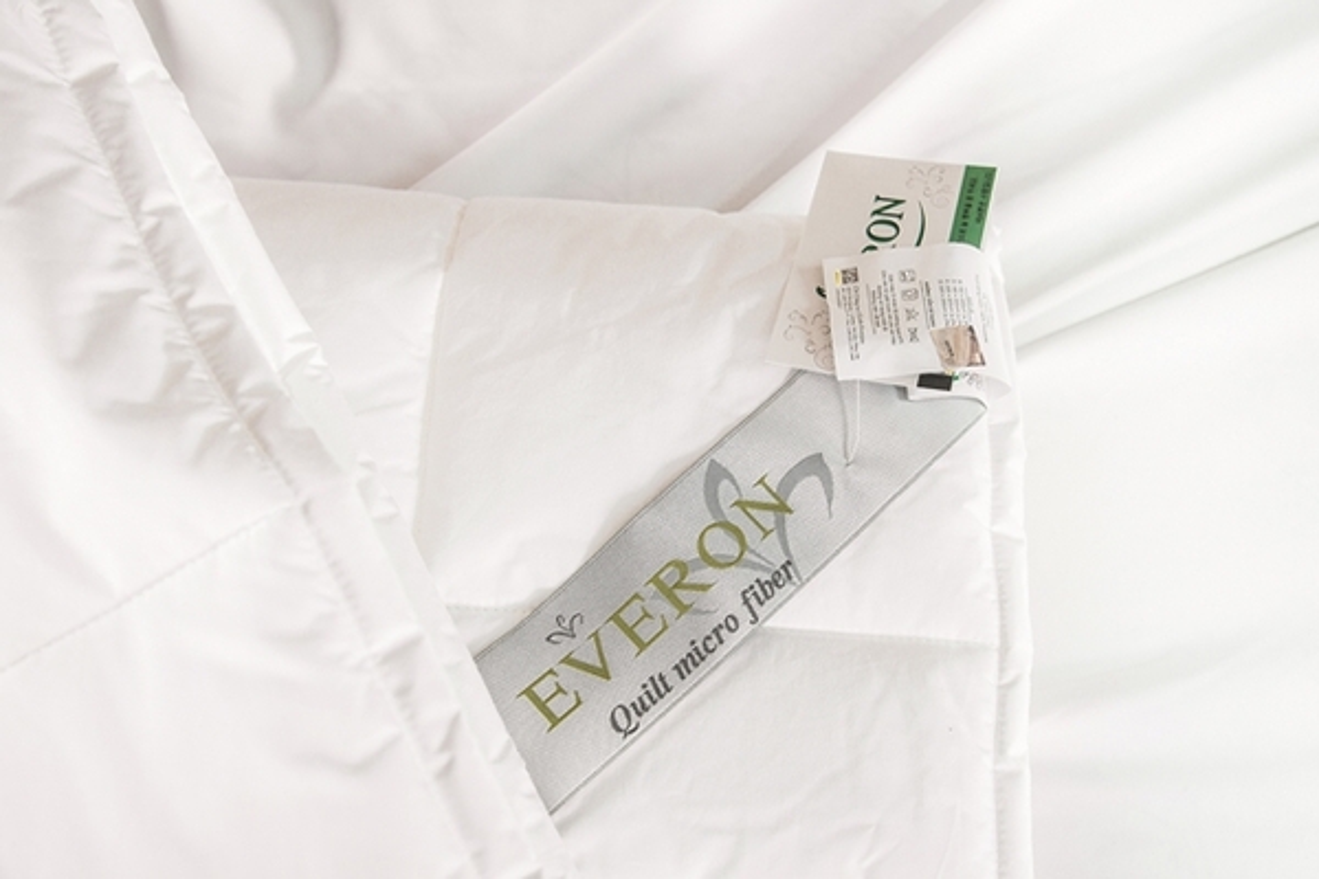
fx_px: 1832
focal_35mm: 50
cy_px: 440
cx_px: 660
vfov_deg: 27.0
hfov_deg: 39.6
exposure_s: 1/160
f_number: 8
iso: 200
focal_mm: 50
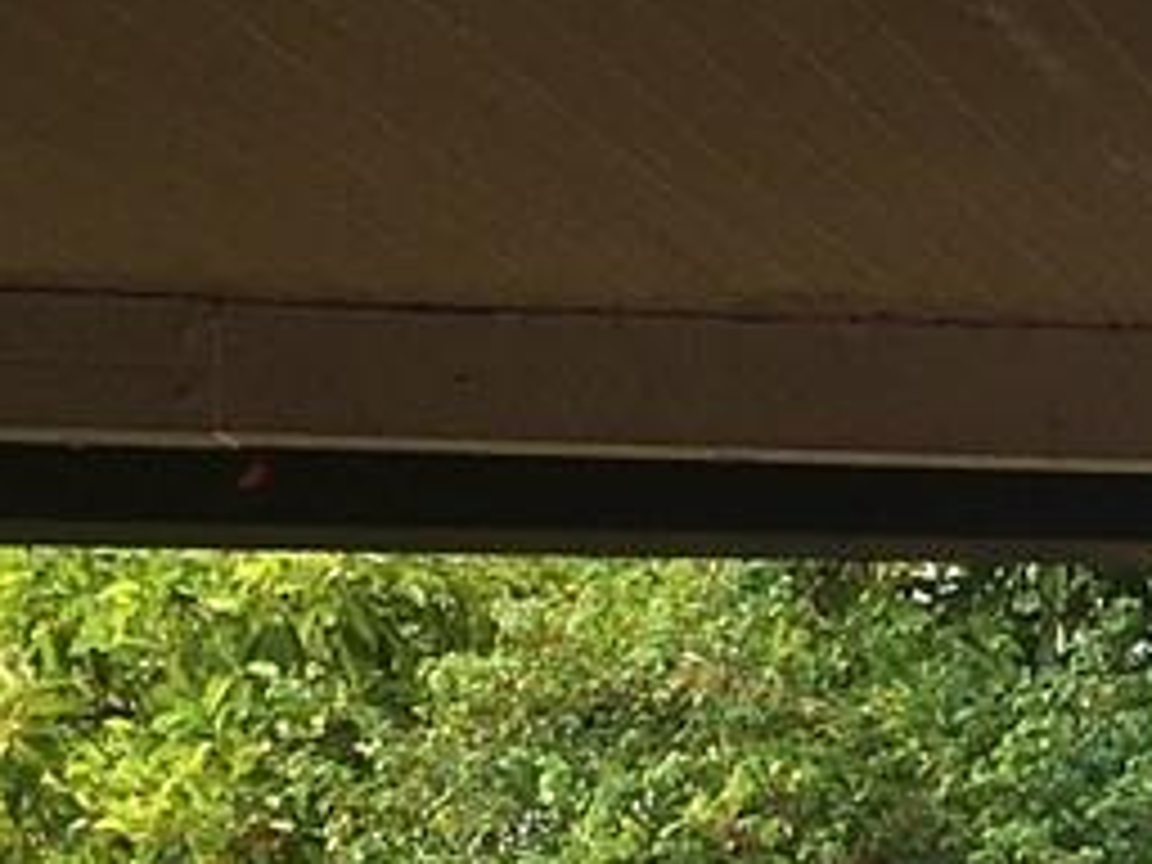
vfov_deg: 7.9
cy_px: 1660
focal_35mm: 181
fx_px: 6024
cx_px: 1930
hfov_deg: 10.4
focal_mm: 4.15
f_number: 2.2
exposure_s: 1/836
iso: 25
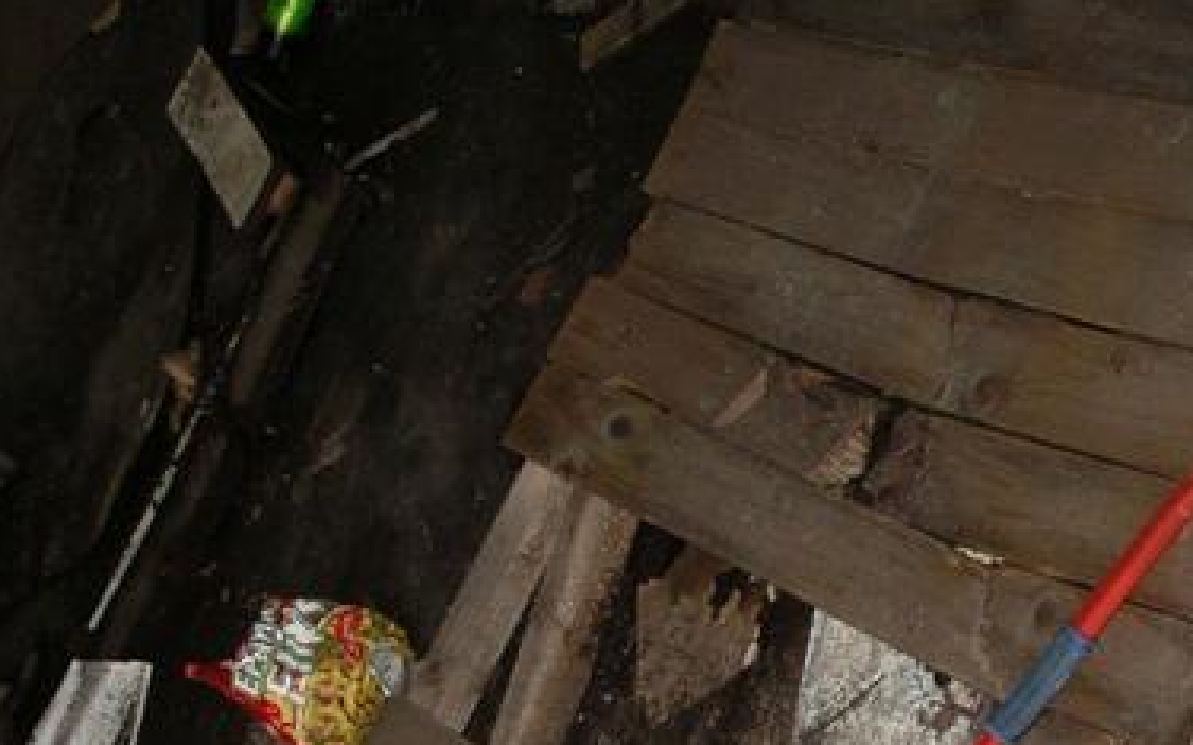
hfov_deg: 30.3
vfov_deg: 19.0
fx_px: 2177
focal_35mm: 67
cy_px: 678
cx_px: 853
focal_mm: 7.8
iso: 200
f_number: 2.8
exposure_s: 1/40
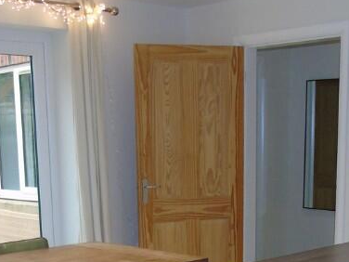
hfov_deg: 28.6
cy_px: 302
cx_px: 168
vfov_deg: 20.4
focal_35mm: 68
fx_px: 686
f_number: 3.4
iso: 200
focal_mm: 4.4
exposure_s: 1/30
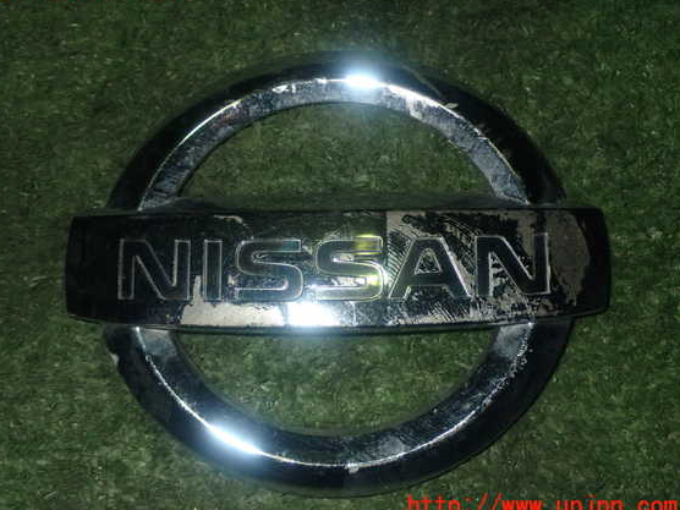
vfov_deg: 27.0
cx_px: 317
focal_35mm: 54
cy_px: 247
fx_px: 1061
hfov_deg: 35.5
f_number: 9
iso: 320
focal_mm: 9.01
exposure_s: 1/50
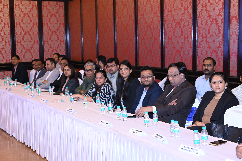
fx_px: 370
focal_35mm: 55
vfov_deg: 24.6
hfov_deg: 36.2
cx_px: 121
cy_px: 80
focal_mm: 55
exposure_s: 1/125
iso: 2500
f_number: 5
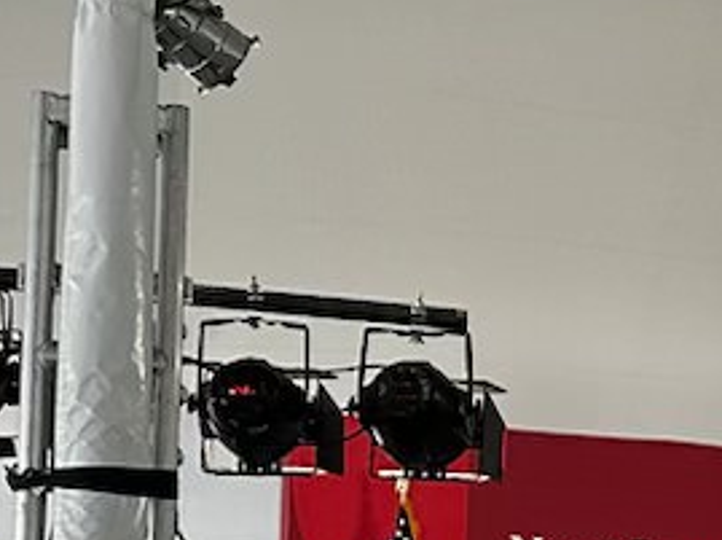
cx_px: 1286
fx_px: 2979
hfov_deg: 12.6
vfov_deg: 10.2
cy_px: 682
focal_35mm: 143
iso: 100
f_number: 1.78
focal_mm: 6.86
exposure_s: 1/120
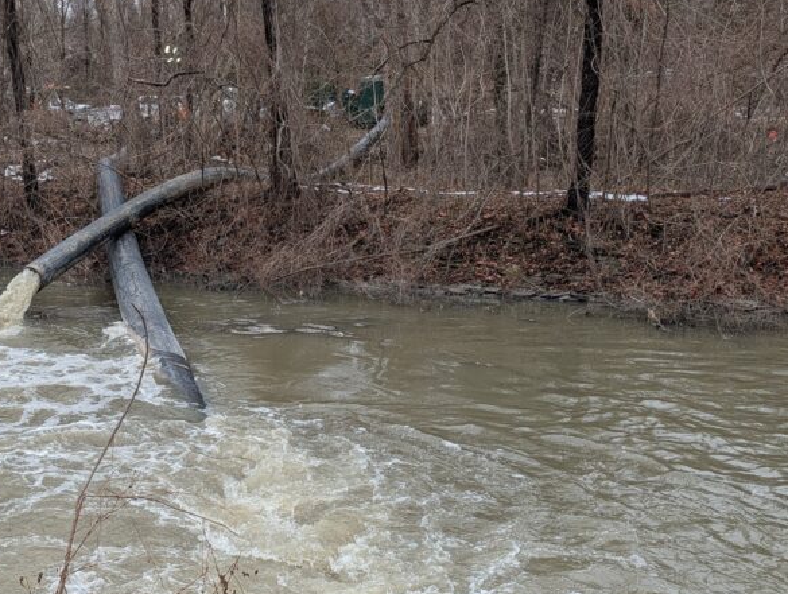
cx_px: 131
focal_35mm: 42
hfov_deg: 42.2
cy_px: 328
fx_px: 958
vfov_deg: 34.4
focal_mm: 6.9
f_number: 1.68
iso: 21
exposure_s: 1/478
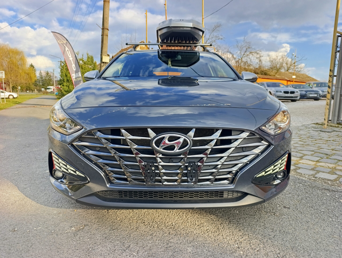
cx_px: 171
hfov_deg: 73.8
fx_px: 228
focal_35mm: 23
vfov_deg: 59.0
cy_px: 129
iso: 50
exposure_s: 1/100
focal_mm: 6.14
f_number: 1.6
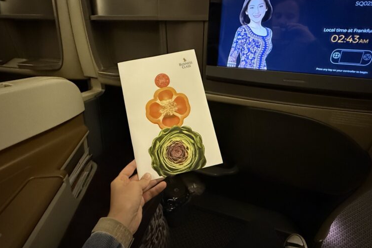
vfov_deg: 61.5
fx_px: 207
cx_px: 188
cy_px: 102
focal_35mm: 20
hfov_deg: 84.0
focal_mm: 2.22
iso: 1250
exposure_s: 1/60
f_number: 2.2
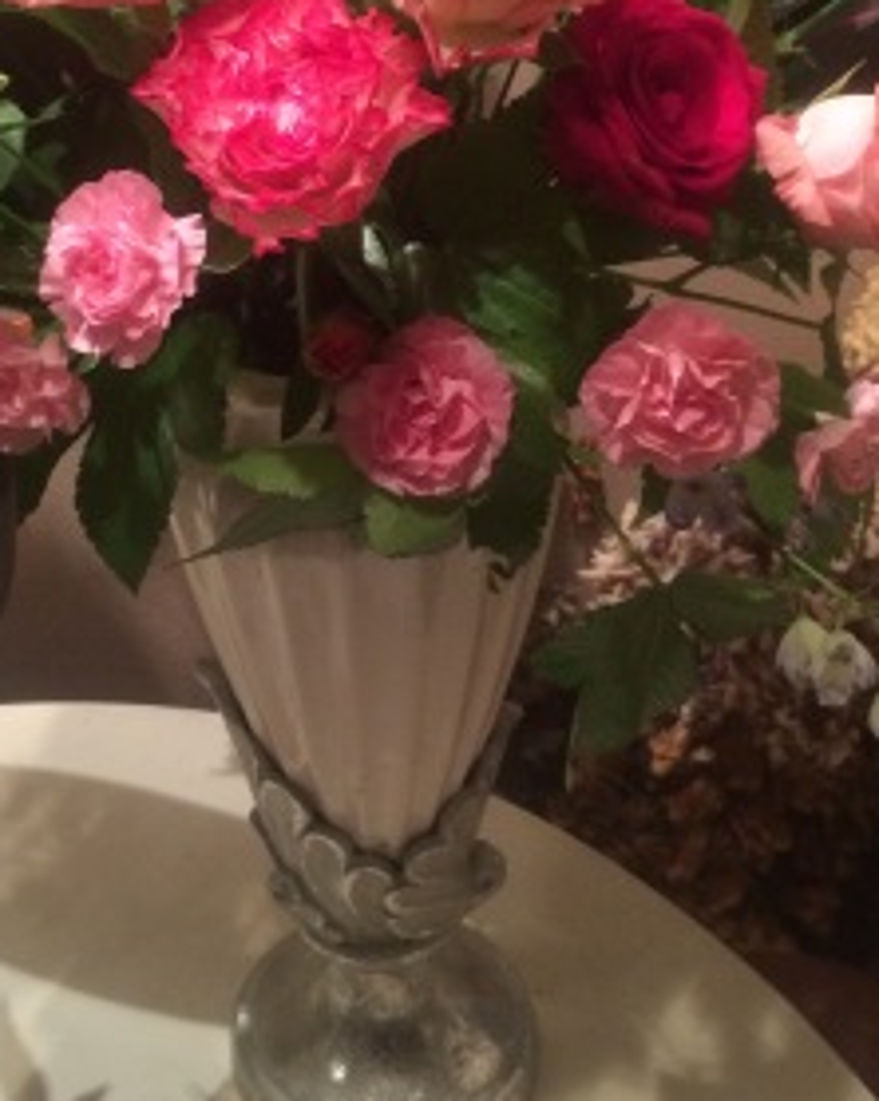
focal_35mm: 51
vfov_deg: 35.8
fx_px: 1660
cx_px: 350
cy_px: 261
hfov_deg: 29.6
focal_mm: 4.15
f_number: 2.2
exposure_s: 1/17
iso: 250
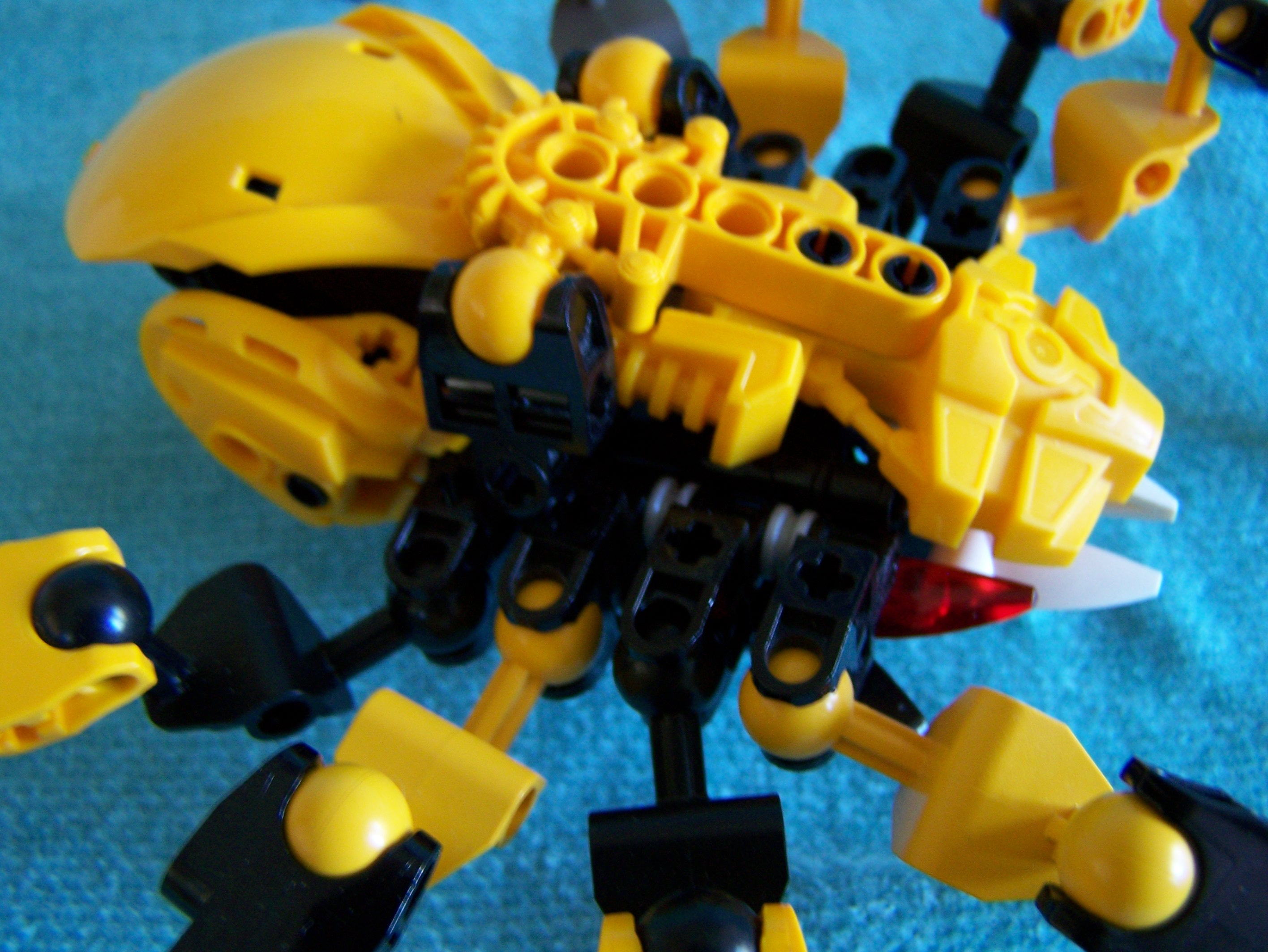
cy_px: 476
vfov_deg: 37.8
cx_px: 634
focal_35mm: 38
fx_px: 1393
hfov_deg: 48.9
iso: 160
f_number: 2.8
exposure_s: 1/8
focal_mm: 6.3
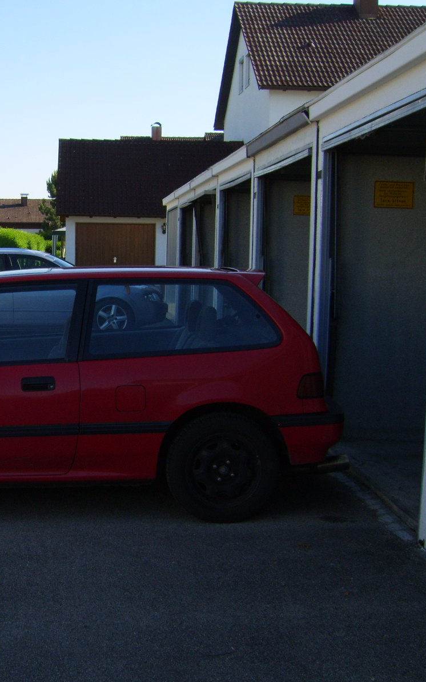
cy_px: 342
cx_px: 32
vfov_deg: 37.5
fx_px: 1003
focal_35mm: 54
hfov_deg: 23.3
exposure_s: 1/200
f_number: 6.4
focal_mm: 7.8
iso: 50
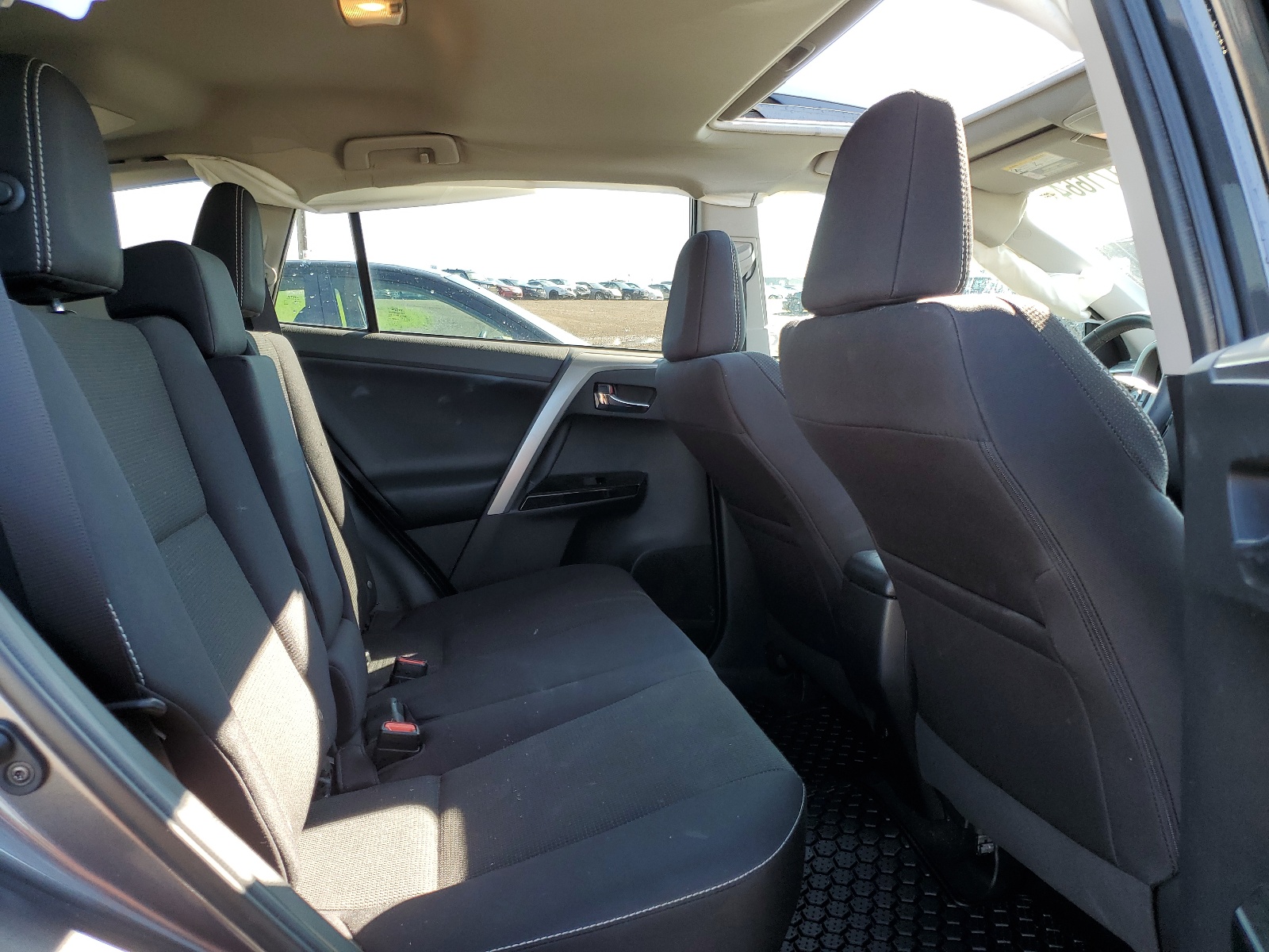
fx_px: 953
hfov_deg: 67.3
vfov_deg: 53.1
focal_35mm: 26
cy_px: 476
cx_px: 634
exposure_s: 1/179
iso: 50
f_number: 1.5
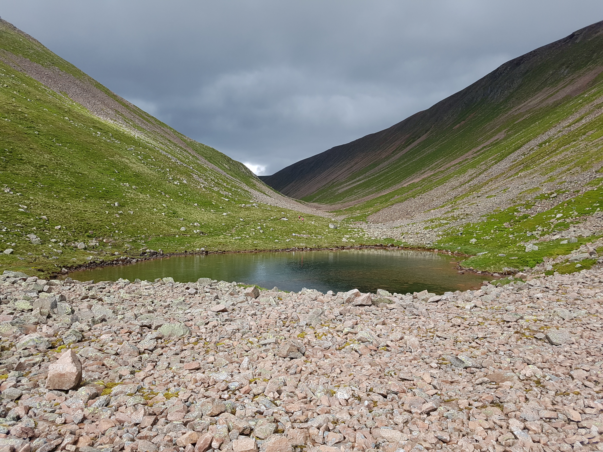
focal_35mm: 26
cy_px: 226
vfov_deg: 53.1
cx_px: 302
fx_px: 453
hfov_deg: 67.3
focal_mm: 4.2
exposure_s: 1/926
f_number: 1.7
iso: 50
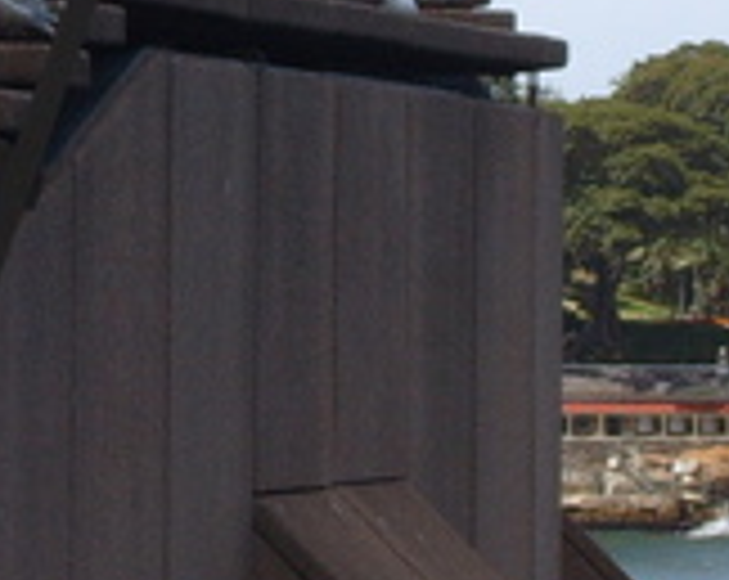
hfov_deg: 5.1
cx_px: 112
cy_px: 112
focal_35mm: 380
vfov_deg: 4.1
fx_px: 8184
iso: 50
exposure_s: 1/125
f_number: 10
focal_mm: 17.4
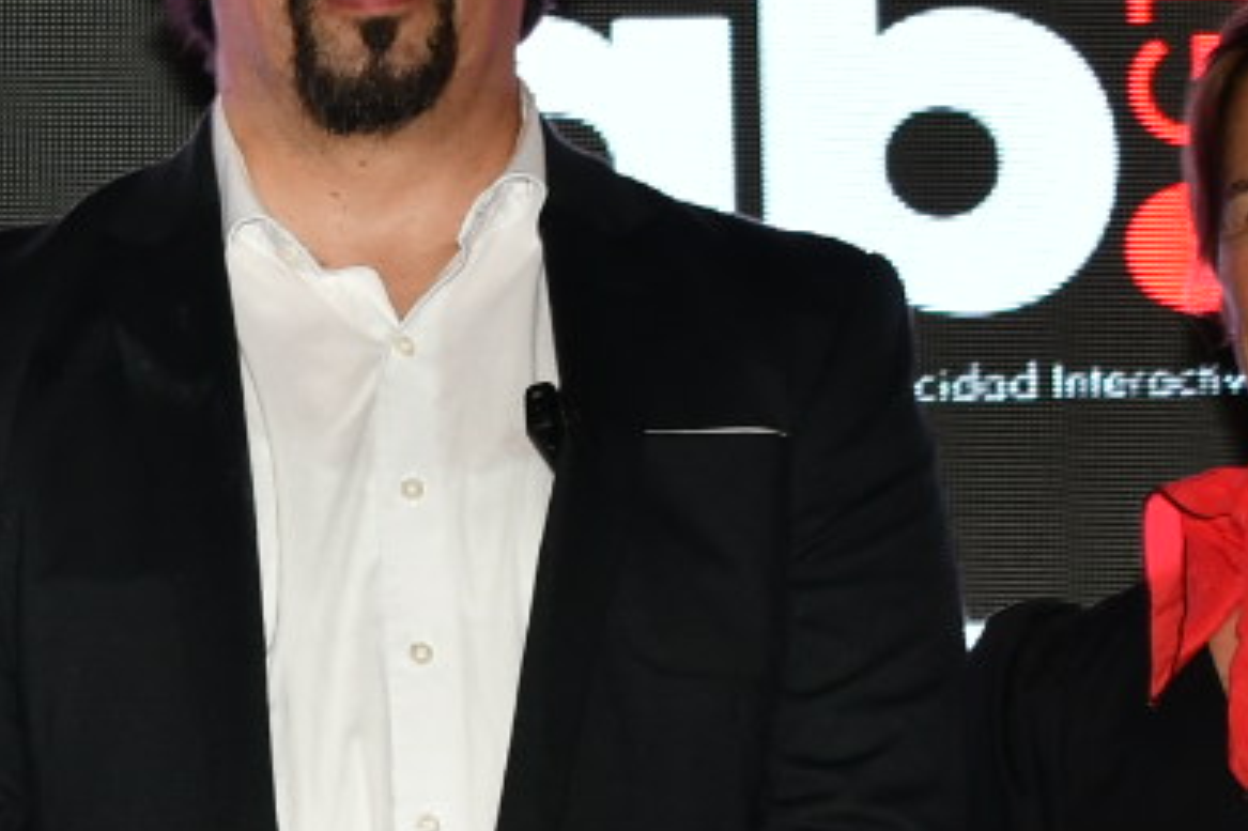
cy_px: 937
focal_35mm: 225
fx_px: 7796
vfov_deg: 6.1
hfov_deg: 9.0
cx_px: -286
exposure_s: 1/60
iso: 320
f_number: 4.8
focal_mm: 36
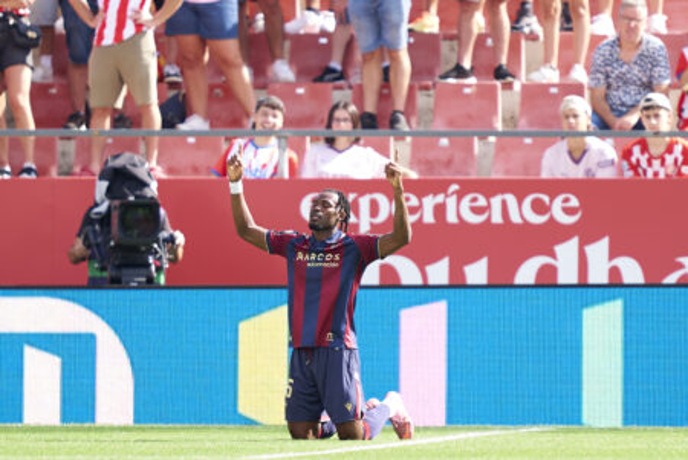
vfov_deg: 2.3
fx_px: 11478
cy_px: 230
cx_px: 344
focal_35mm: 600
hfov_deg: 3.4
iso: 125
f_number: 2.8
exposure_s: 1/800
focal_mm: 400
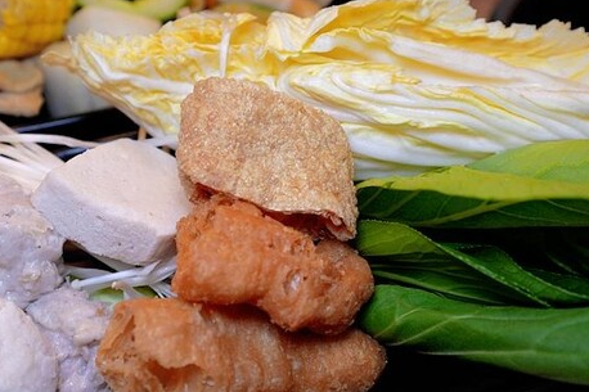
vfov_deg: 25.8
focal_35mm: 52
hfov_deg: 38.2
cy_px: 122
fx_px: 850
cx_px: 270
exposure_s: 1/60
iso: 400
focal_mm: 28
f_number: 4.5
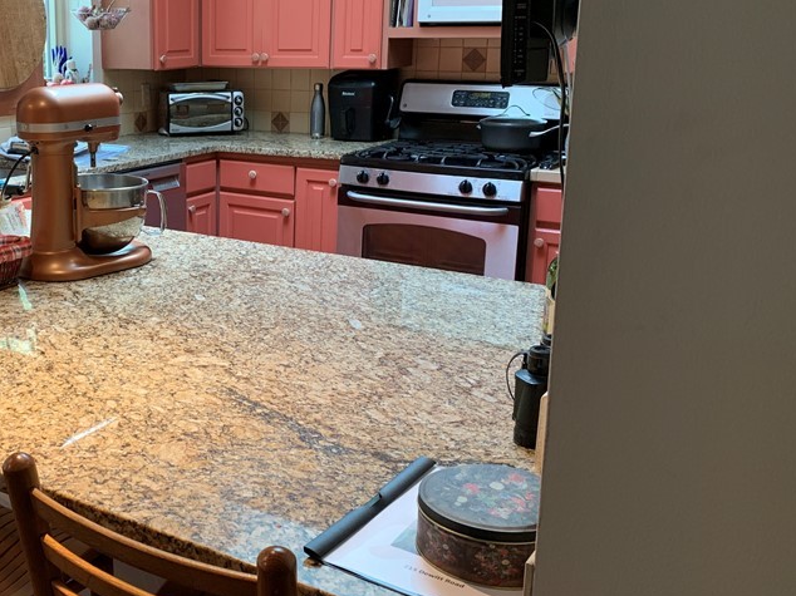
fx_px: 965
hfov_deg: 43.1
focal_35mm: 42
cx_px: 180
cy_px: 240
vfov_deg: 34.2
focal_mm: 4.25
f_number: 1.8
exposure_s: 1/60
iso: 80
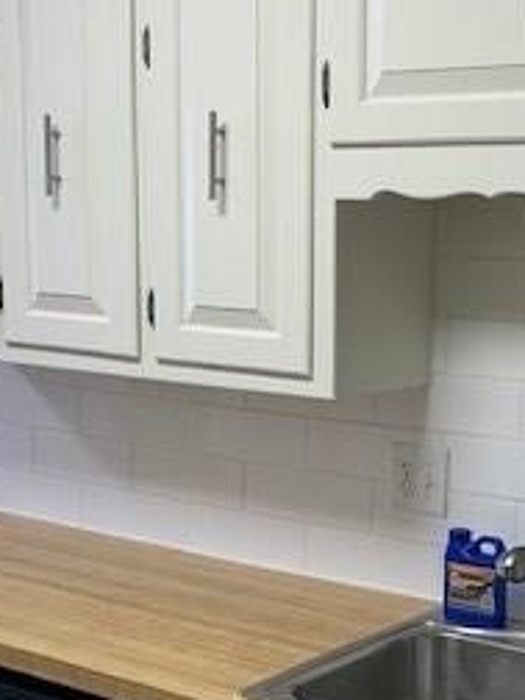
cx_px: 358
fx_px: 1335
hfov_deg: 22.1
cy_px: 464
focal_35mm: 66
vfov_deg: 29.2
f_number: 1.8
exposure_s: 1/60
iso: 50
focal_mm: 4.25
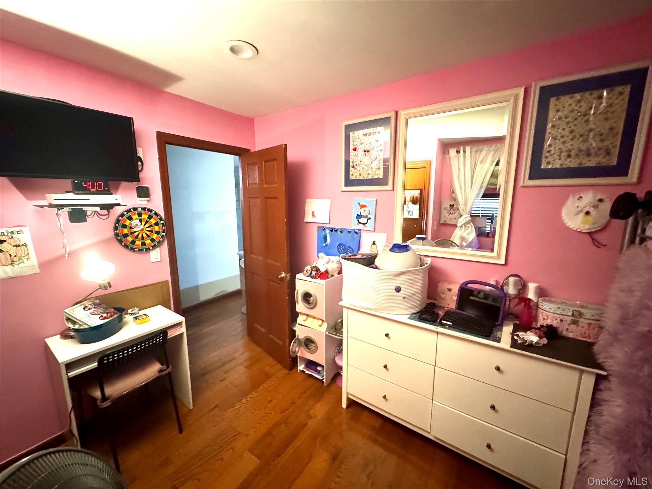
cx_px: 326
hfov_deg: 102.1
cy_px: 244
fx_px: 264
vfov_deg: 85.7
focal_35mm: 14
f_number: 2.2
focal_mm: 2.22
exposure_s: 1/40
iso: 1250
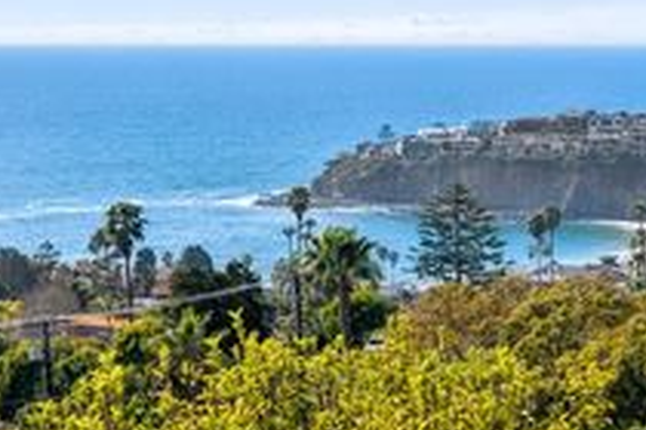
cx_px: 154
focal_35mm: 136
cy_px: -41
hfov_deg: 15.0
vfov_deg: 10.0
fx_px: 2440
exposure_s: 1/250
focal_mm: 57
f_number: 10
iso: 100
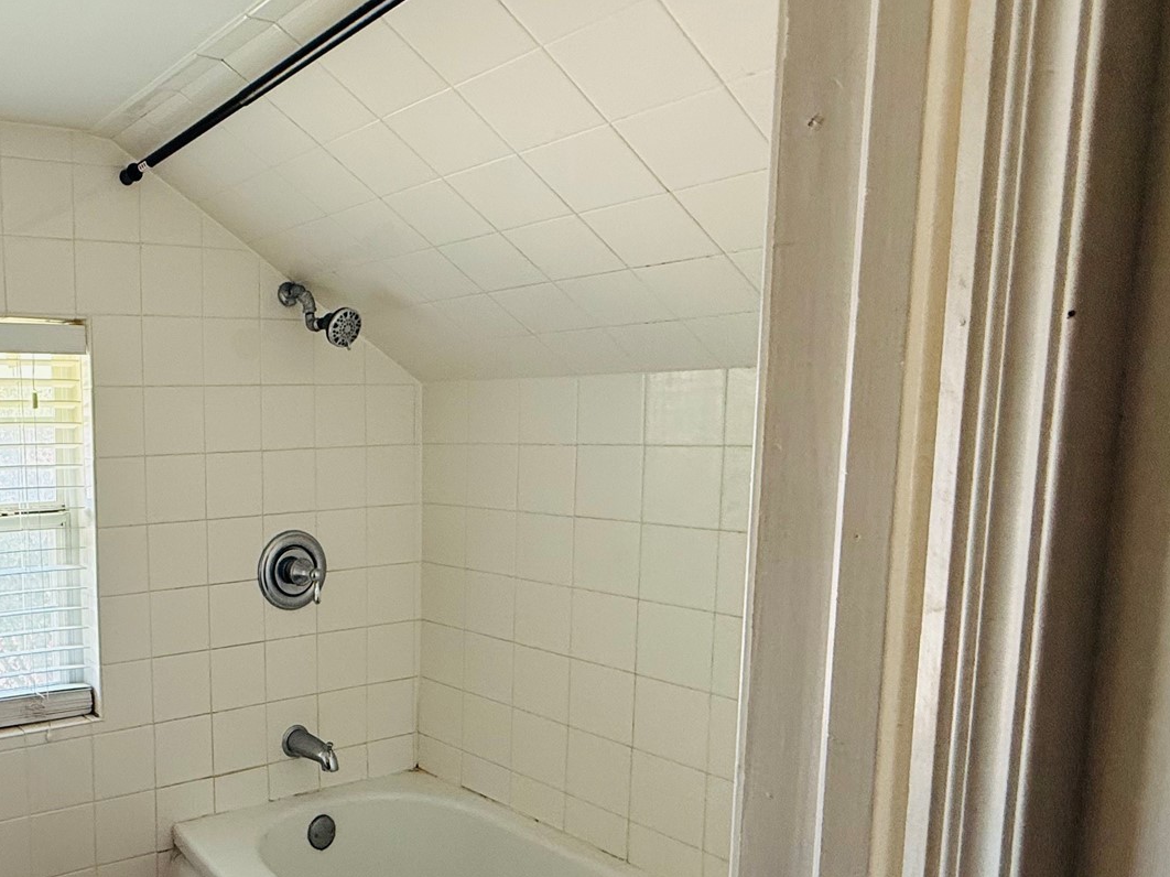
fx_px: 912
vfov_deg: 51.0
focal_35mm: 27
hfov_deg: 57.1
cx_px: 137
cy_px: 528
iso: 160
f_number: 2.2
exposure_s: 1/99
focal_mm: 2.22
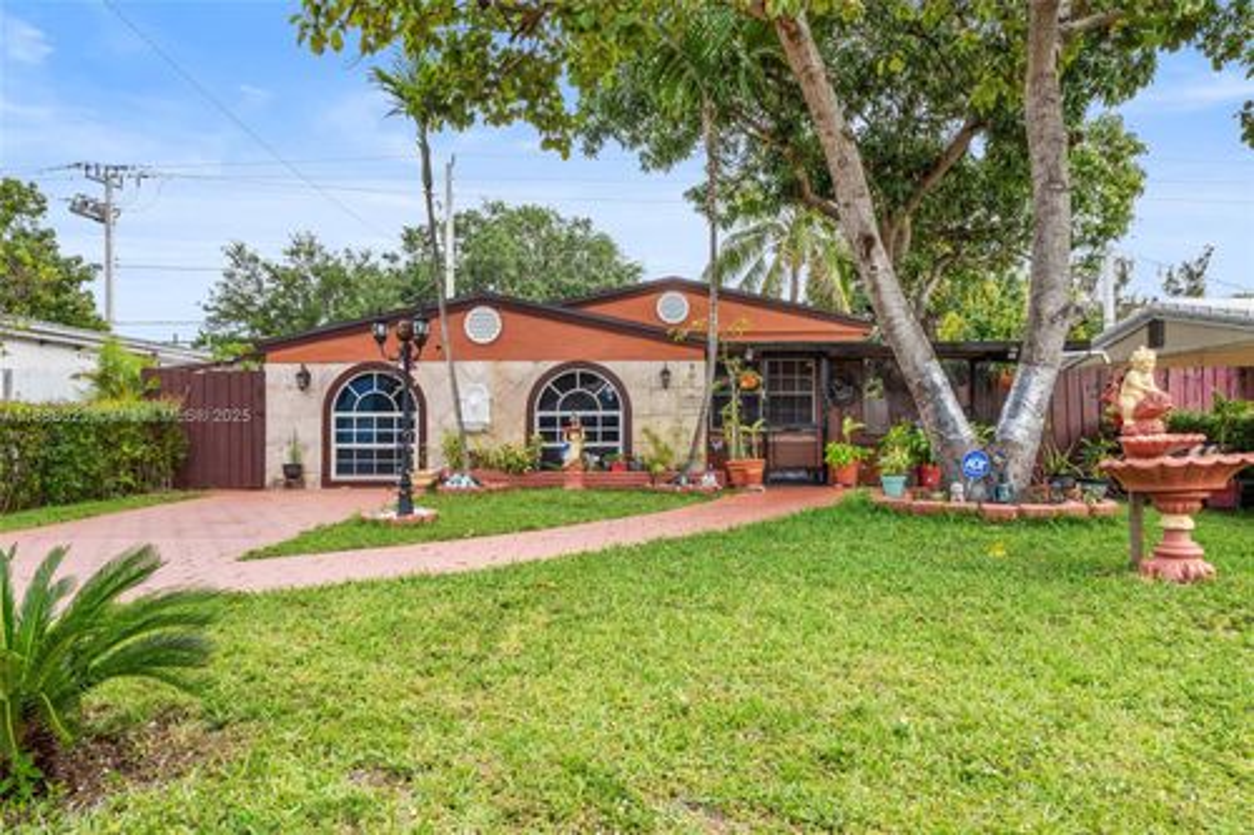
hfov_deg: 73.8
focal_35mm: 24
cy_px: 418
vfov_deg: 53.1
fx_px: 836
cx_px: 627
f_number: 14
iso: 250
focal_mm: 24
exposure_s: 1/60
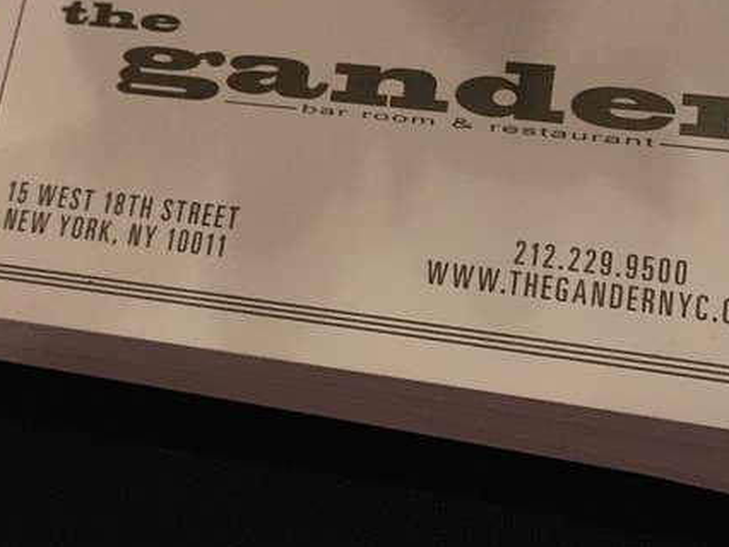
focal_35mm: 51
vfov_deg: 28.3
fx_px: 1075
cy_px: 162
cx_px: 349
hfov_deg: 37.5
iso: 250
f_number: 2.2
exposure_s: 1/15
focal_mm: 4.15
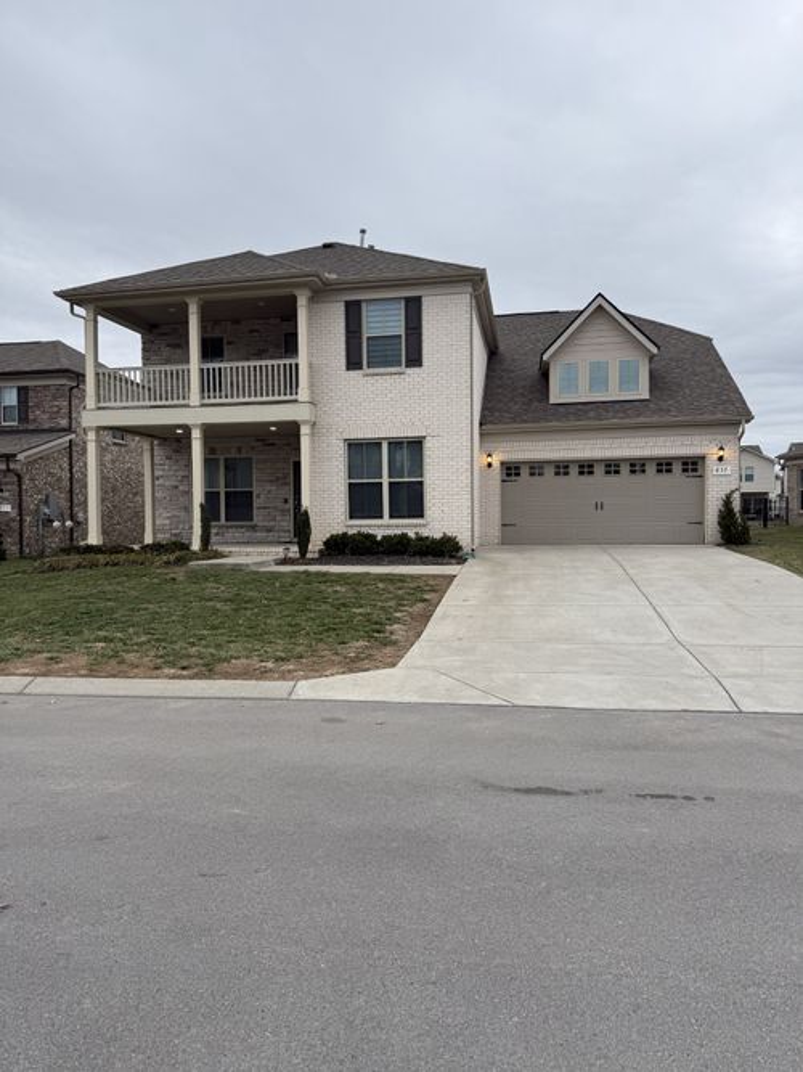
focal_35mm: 24
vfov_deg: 71.6
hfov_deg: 56.8
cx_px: 402
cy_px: 536
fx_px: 743
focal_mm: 6.76
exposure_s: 1/868
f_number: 1.78
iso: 80
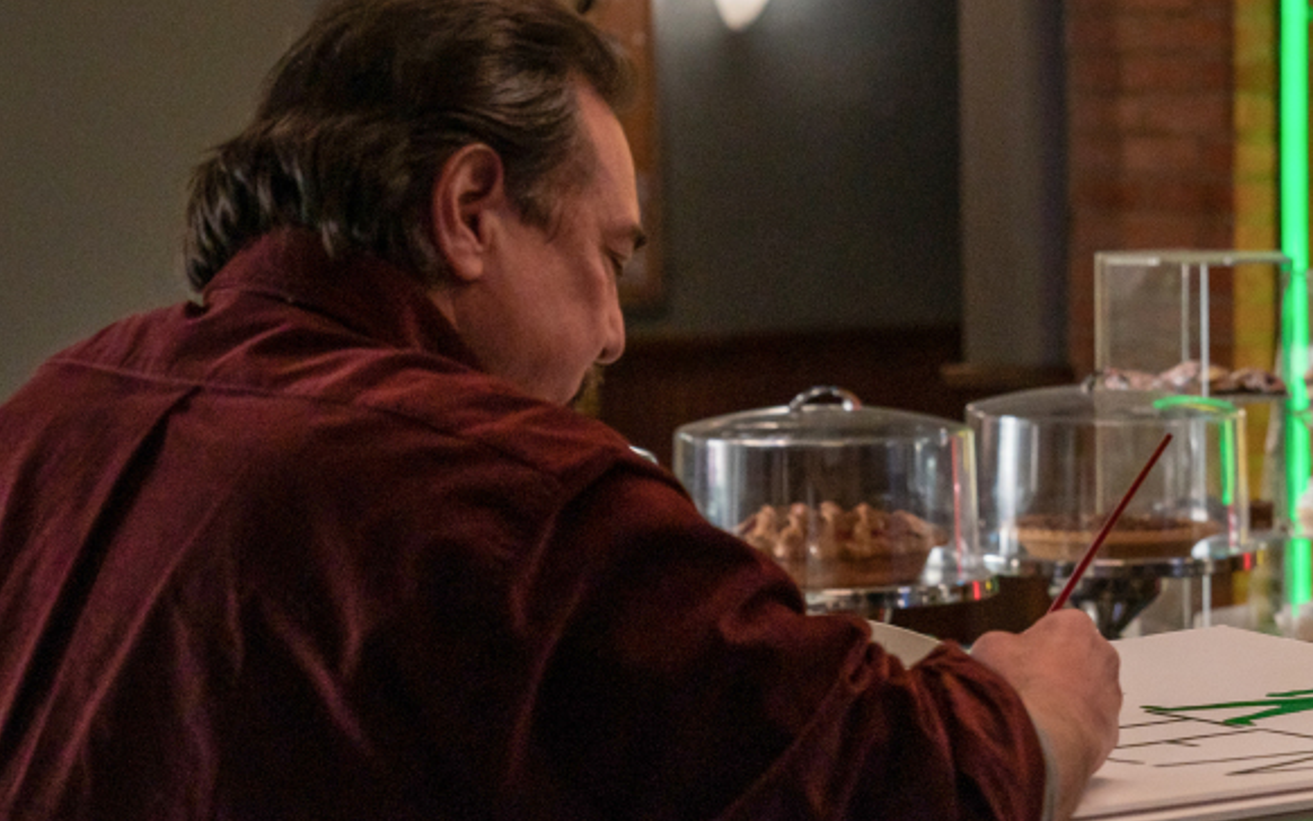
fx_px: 4510
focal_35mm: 126
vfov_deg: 10.4
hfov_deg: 16.3
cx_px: 1272
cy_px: 593
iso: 4000
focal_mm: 60
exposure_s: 1/160
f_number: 4
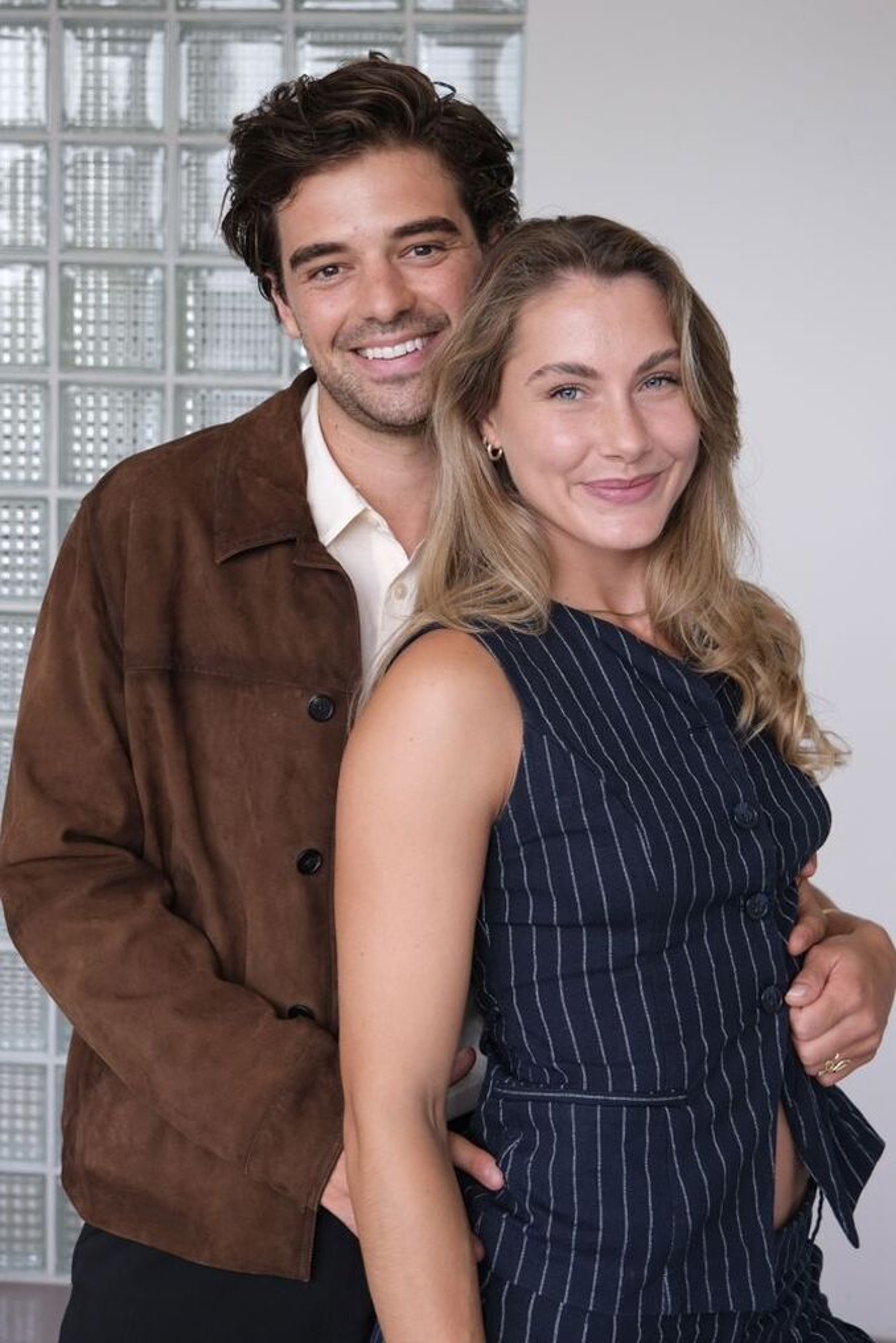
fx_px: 1530
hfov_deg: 32.7
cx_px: 448
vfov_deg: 47.4
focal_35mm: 41
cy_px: 672
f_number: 4
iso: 160
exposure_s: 1/40
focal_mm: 27.5
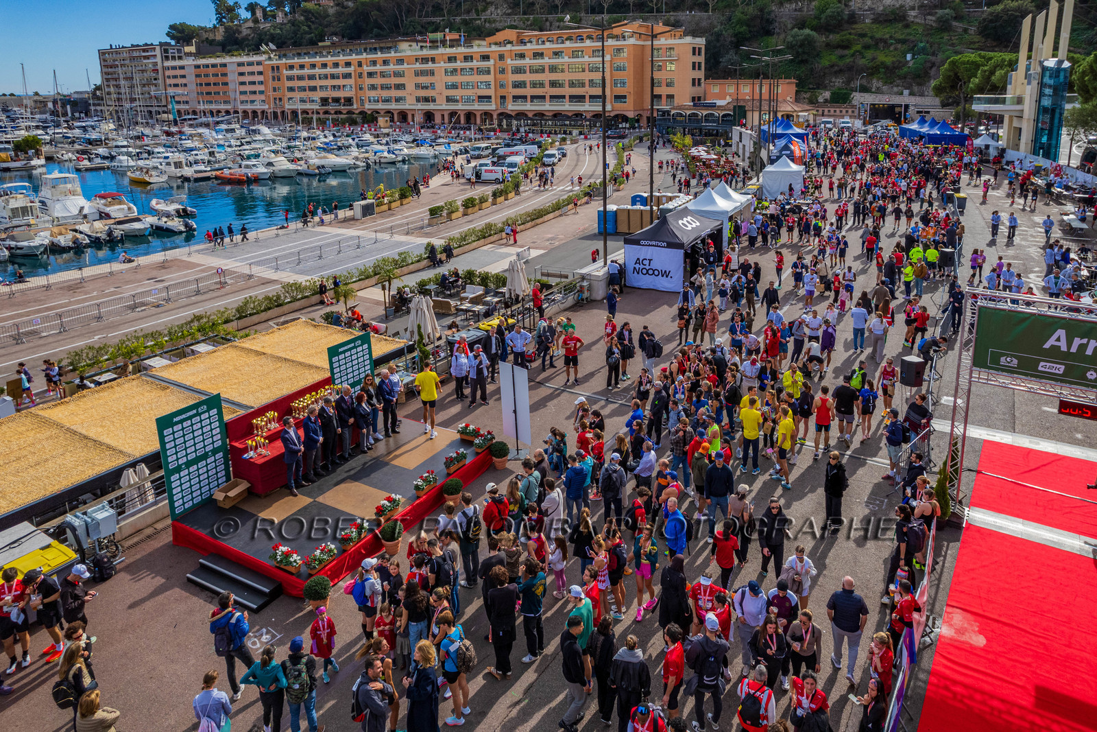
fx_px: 670
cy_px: 366
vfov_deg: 57.2
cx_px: 548
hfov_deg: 78.6
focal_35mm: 22
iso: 100
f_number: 2.8
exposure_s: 1/1600
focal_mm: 8.4
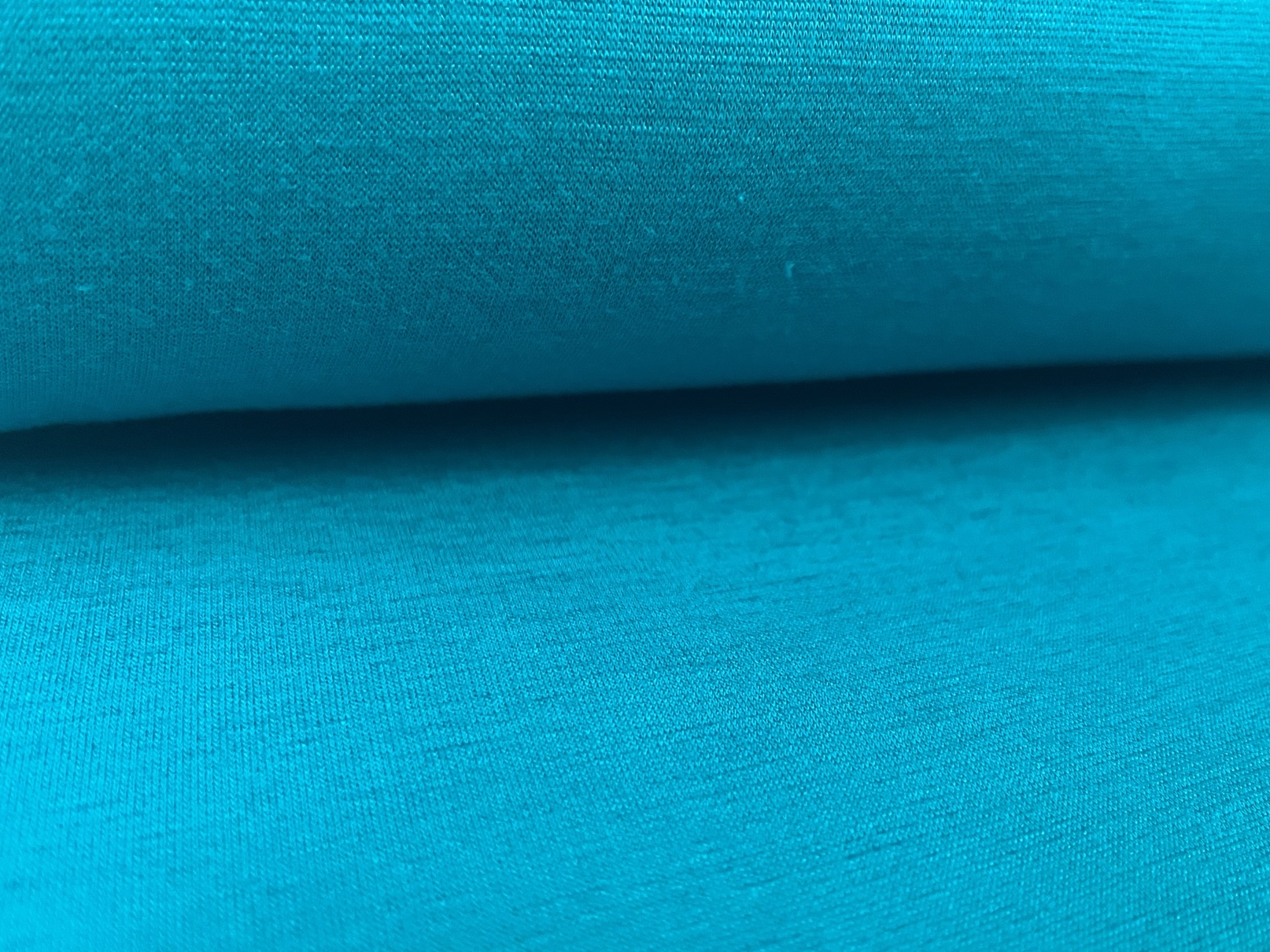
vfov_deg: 42.9
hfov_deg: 55.2
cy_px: 478
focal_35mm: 33
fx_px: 1211
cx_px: 722
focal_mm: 5.1
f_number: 1.6
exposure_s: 1/50
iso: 500
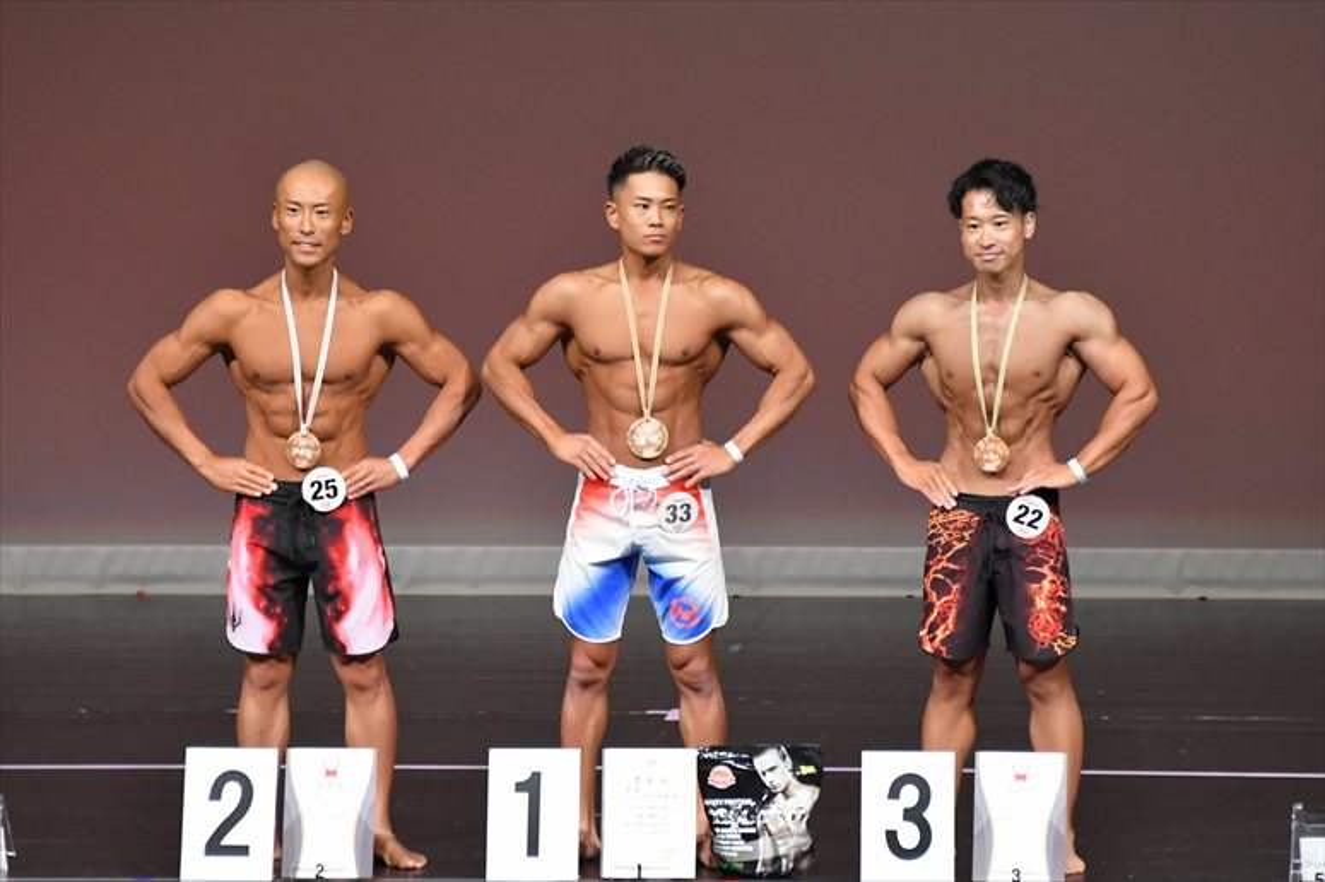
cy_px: 441
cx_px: 662
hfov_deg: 6.0
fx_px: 12692
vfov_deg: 4.0
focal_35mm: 345
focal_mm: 230
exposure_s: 1/400
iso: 4000
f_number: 5.6
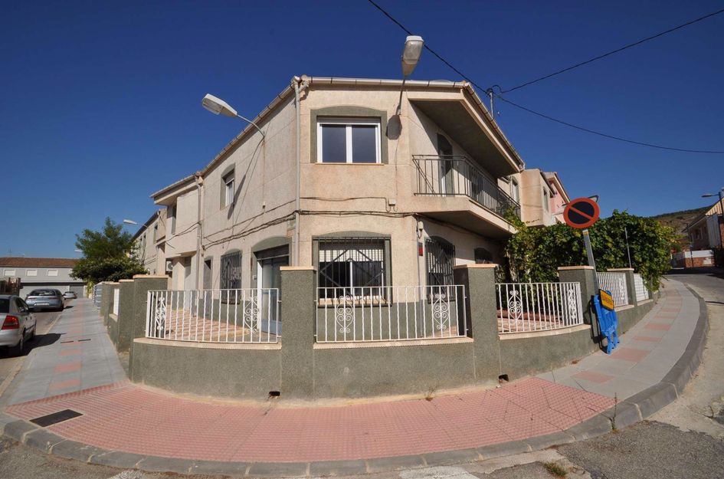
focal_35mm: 15
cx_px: 362
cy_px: 240
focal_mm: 10
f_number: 20
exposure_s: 1/200
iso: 200
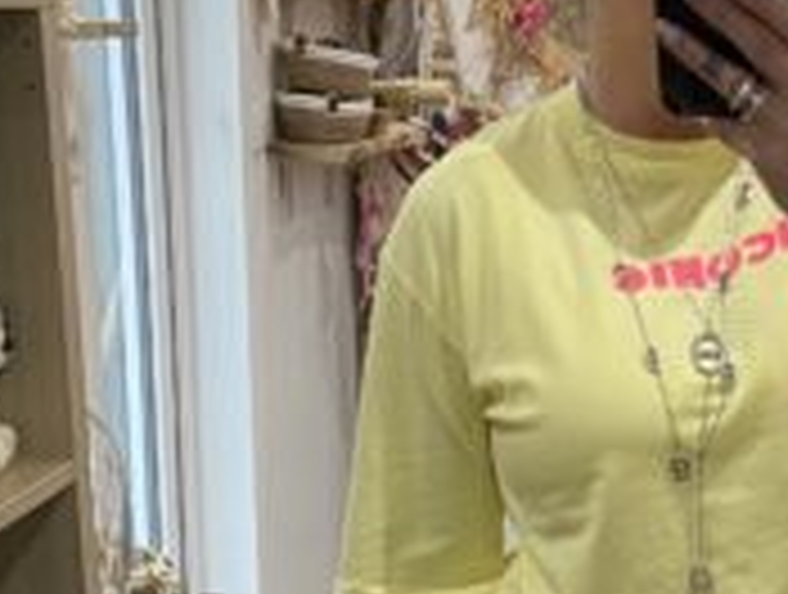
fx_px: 1300
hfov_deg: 33.0
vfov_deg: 23.6
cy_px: 702
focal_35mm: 57
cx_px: 603
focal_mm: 5.1
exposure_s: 1/50
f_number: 1.6
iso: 100
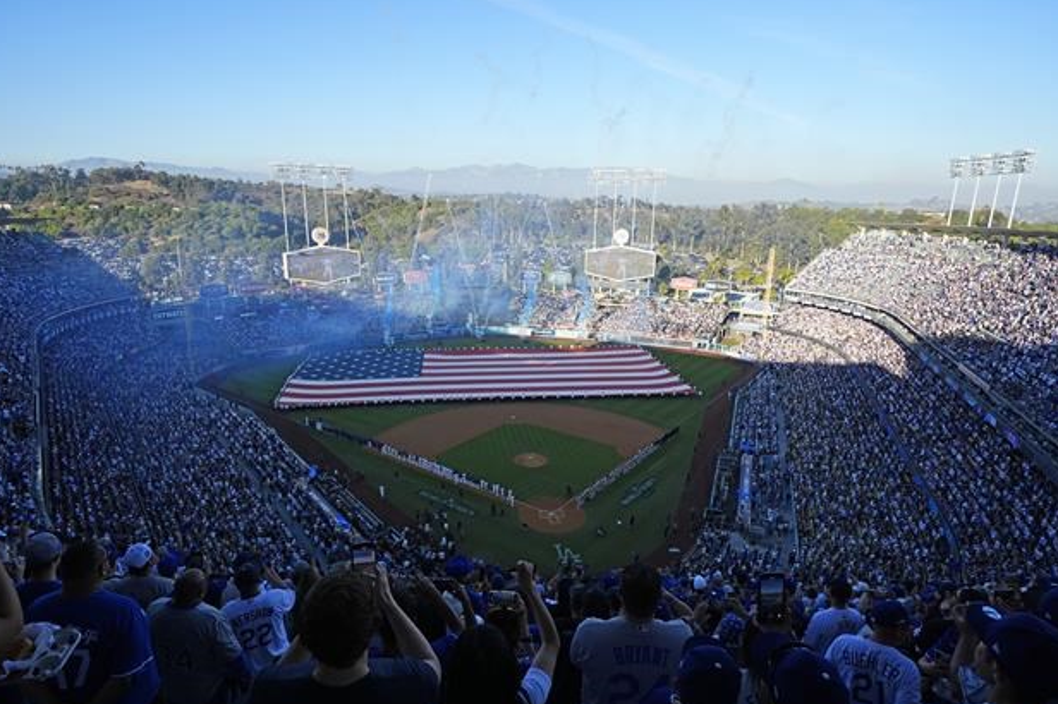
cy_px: 360
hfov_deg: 86.9
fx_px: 558
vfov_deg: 64.5
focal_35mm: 19
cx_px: 510
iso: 400
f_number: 8
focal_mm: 18
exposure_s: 1/500
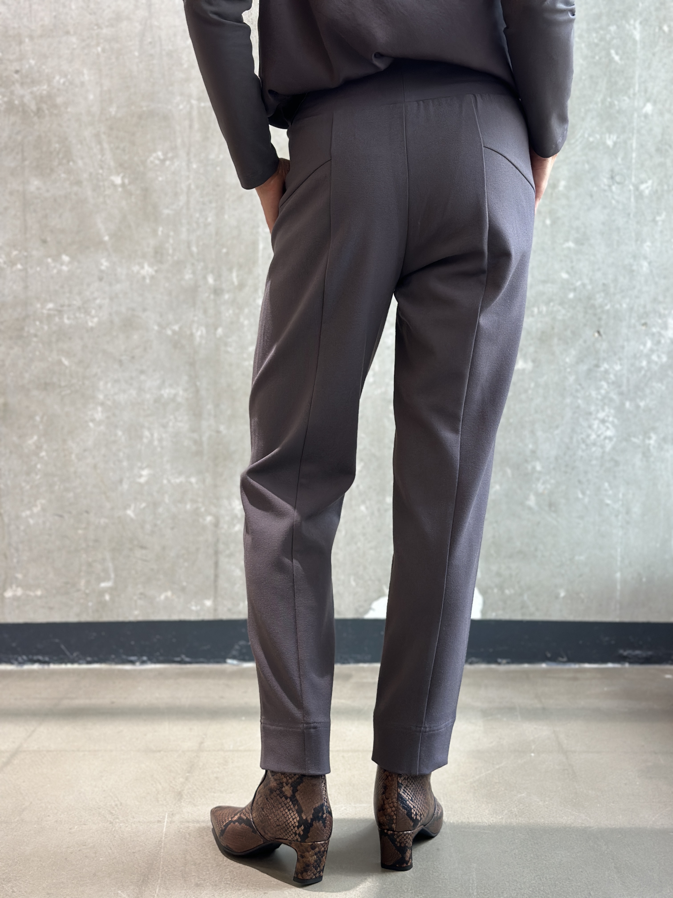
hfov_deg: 30.3
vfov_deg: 39.7
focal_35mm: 48
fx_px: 1244
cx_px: 336
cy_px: 449
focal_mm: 6.86
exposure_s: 1/100
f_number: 1.78
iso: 160
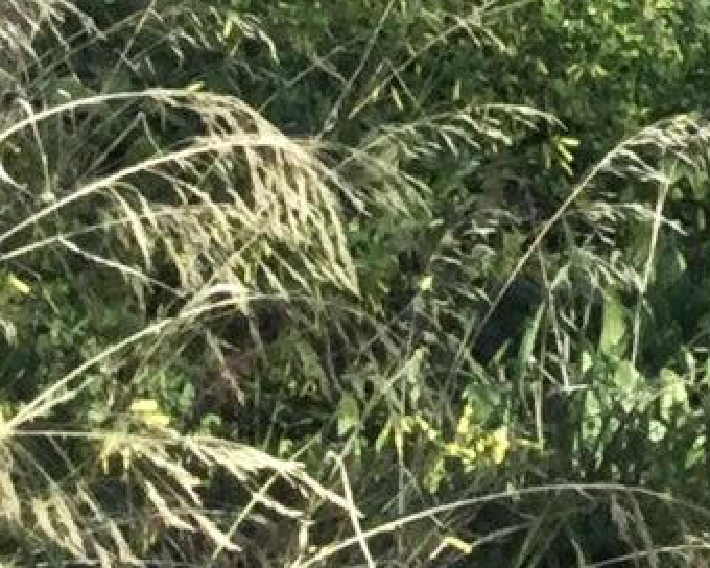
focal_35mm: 228
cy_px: -1368
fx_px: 4791
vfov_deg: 6.1
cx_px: 1439
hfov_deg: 8.1
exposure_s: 1/1006
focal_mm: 3.3
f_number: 2.4
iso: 25
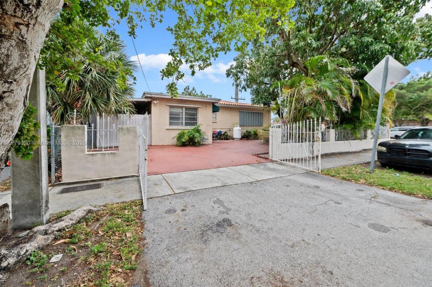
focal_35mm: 14
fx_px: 168
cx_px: 216
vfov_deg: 81.1
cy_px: 144
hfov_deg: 104.3
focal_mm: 14
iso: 200
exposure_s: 1/200
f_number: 8
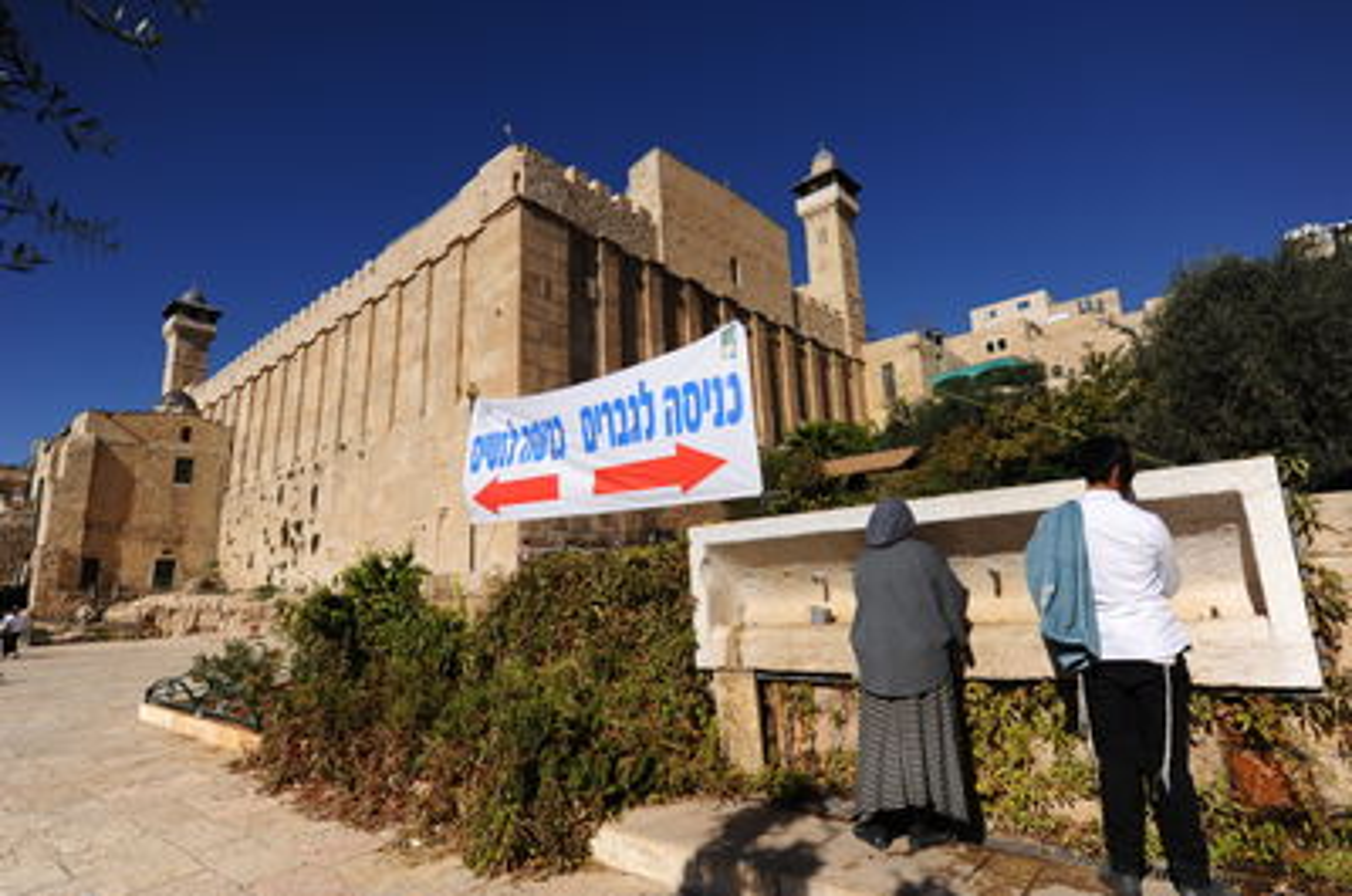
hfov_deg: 87.0
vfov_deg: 64.3
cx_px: 676
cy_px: 448
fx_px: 712
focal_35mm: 19
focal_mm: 19
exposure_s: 1/8000
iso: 400
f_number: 4.5
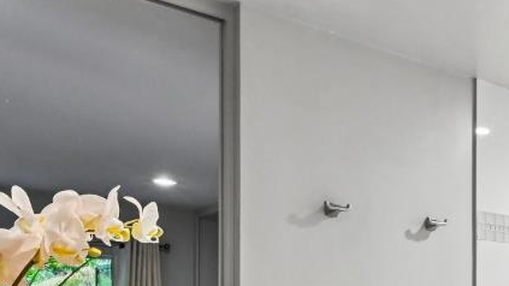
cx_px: 665
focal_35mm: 52
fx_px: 702
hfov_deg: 30.9
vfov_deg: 21.4
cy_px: 342
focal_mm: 14
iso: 1600
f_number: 11
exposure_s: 1/15
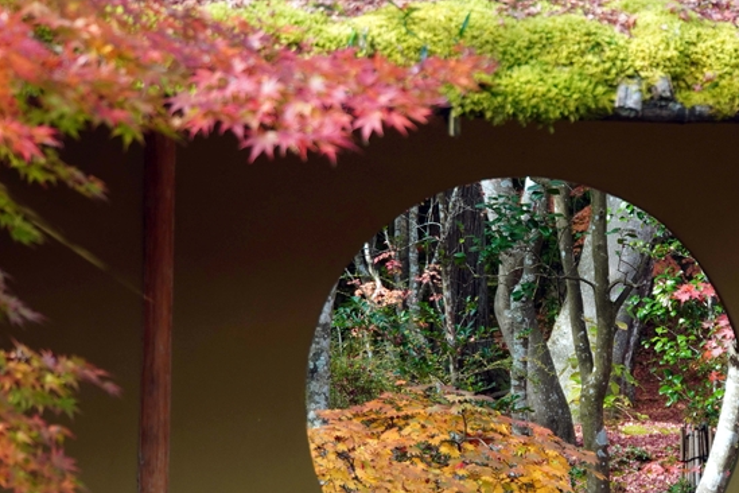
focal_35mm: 183
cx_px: 450
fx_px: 3761
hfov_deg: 11.2
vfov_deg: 7.5
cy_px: 319
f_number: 6.3
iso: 400
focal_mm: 83.9
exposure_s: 1/160
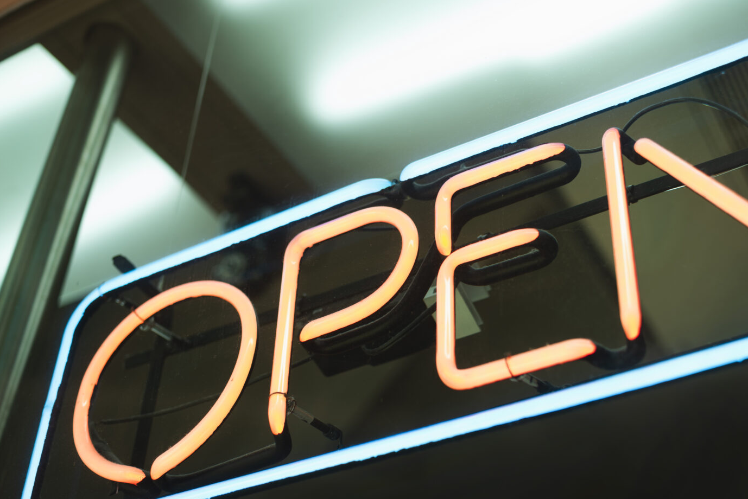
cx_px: 459
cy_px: 295
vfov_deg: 26.0
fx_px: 1081
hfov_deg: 38.0
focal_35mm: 52
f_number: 2.5
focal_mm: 35
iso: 50
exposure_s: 1/125
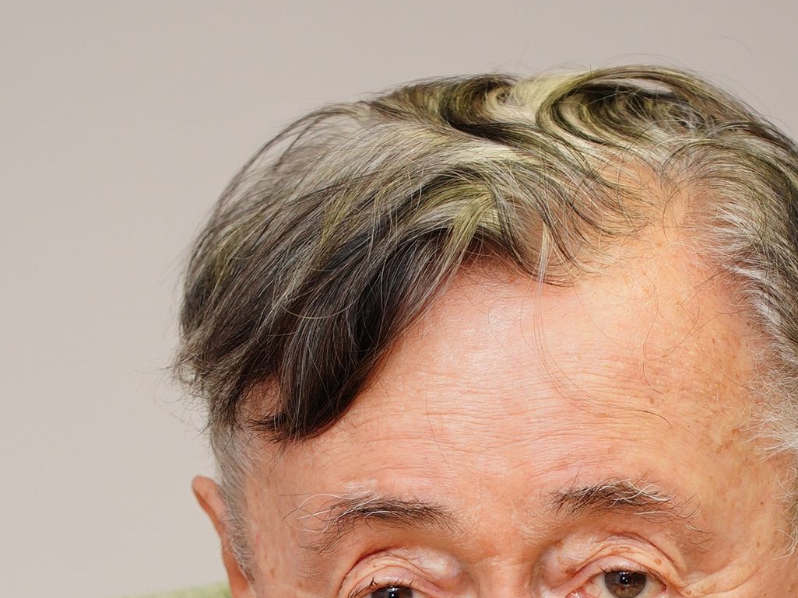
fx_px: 6824
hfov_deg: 6.7
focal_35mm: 296
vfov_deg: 5.0
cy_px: 855
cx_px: 617
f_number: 5
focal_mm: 105
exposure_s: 1/160
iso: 640
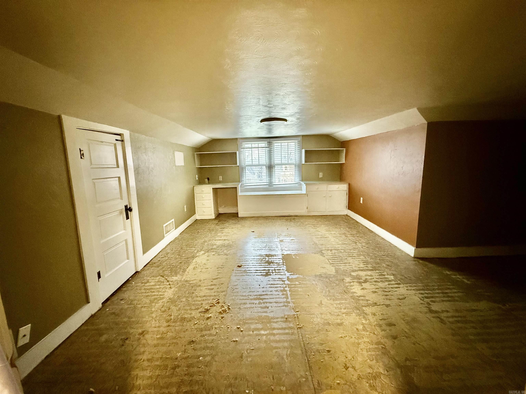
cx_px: 263
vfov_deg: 85.7
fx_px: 213
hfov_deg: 102.1
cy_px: 197
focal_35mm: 14
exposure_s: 1/60
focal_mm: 2.22
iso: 800
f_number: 2.2
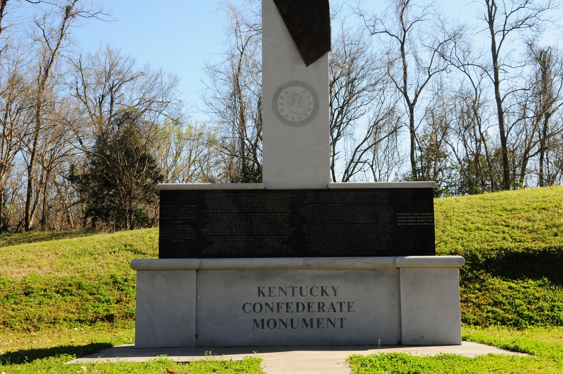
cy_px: 181
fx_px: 750
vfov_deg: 28.0
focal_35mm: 48
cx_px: 294
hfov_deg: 41.1
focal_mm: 28
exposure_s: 1/640
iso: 1000
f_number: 13
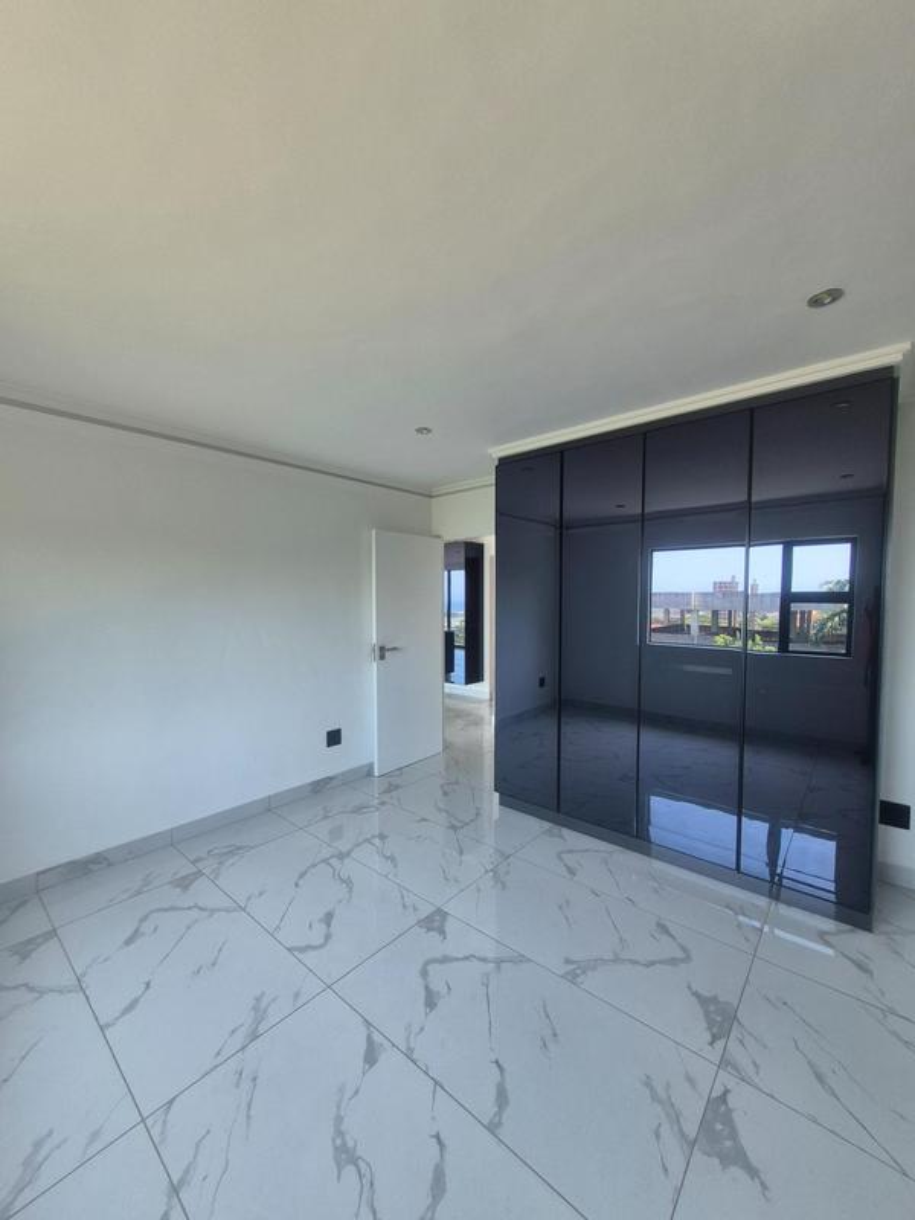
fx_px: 458
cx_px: 458
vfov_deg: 106.2
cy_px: 610
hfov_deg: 89.9
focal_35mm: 13
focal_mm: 1.74
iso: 64
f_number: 2.2
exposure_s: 1/100
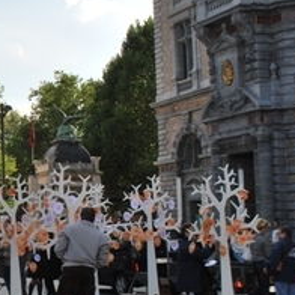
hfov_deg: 18.6
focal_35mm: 86
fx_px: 829
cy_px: 113
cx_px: -98
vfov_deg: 20.1
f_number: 10
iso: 100
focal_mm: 22
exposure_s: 1/200
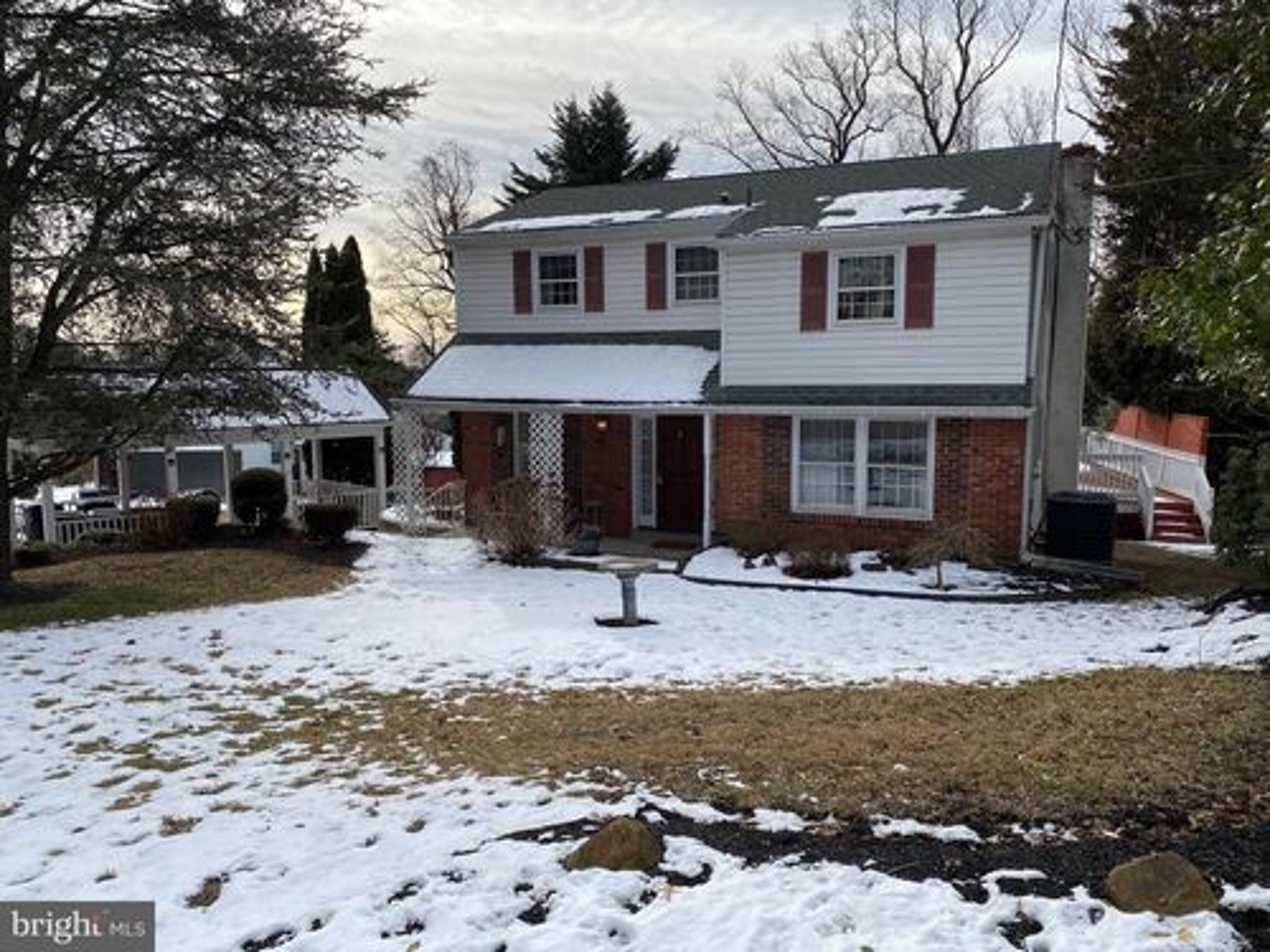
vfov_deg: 53.1
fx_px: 954
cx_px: 635
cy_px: 476
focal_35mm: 26
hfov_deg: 67.3
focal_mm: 4.25
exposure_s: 1/2513
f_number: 1.8
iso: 32
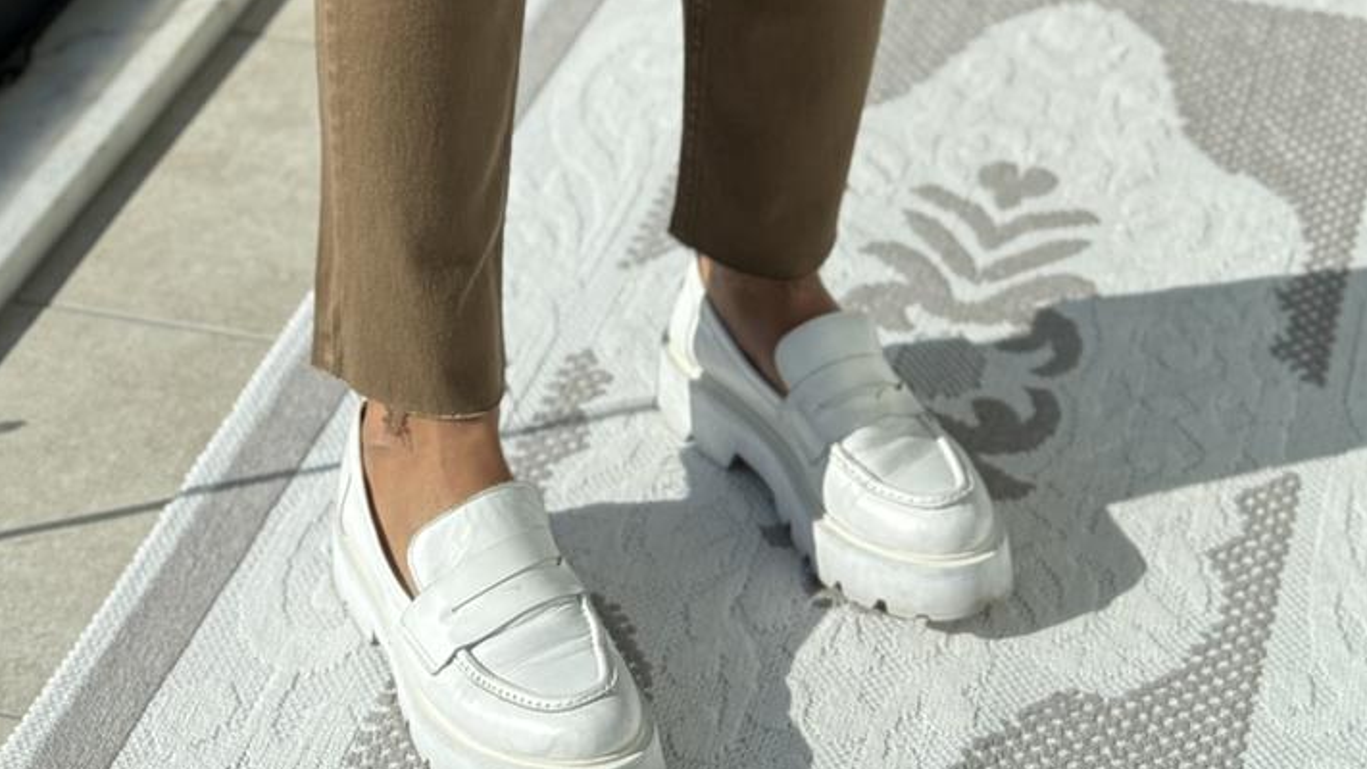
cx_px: 583
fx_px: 3552
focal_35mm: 98
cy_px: -368
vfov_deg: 11.8
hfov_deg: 21.8
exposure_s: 1/1795
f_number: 1.78
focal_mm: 6.76
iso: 80
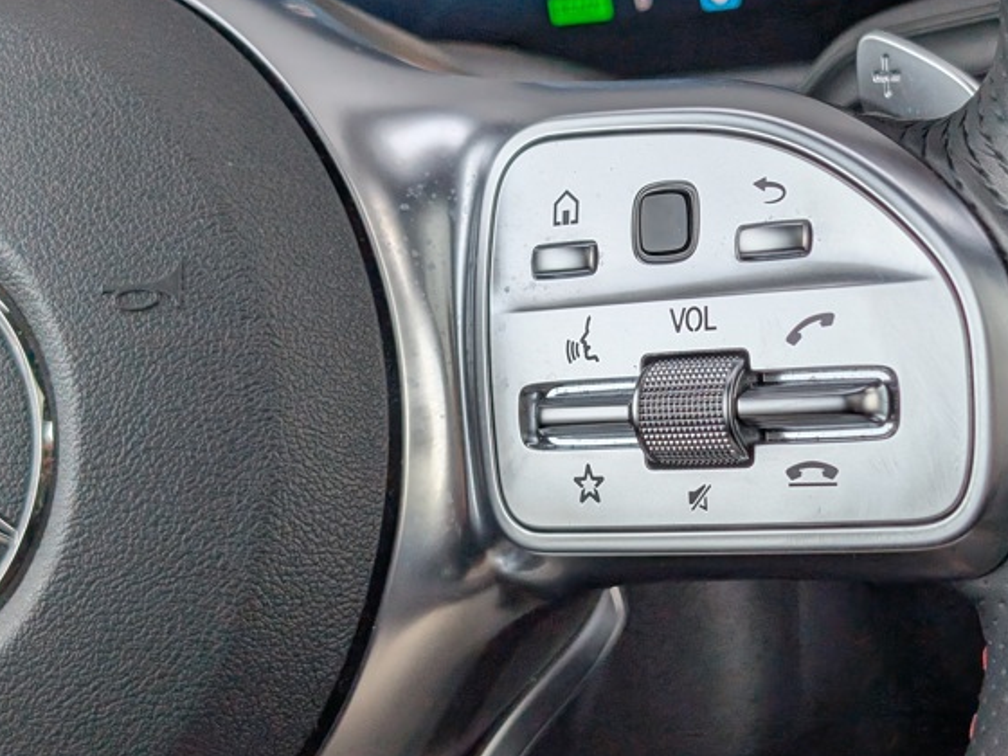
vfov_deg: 21.0
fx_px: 2038
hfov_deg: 27.6
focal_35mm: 70
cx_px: 668
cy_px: 265
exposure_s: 1/263
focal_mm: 6.9
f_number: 1.68
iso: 44
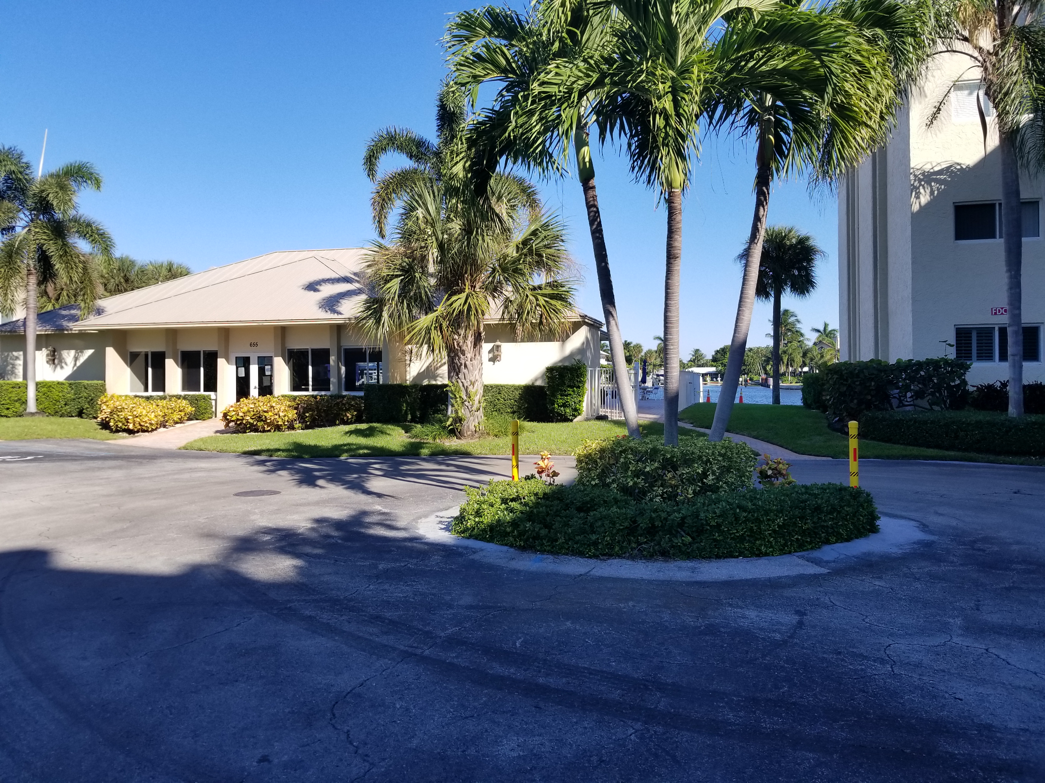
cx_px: 522
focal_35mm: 26
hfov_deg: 67.3
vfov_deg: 53.1
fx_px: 785
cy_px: 392
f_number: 1.7
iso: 50
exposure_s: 1/1812
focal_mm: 4.25
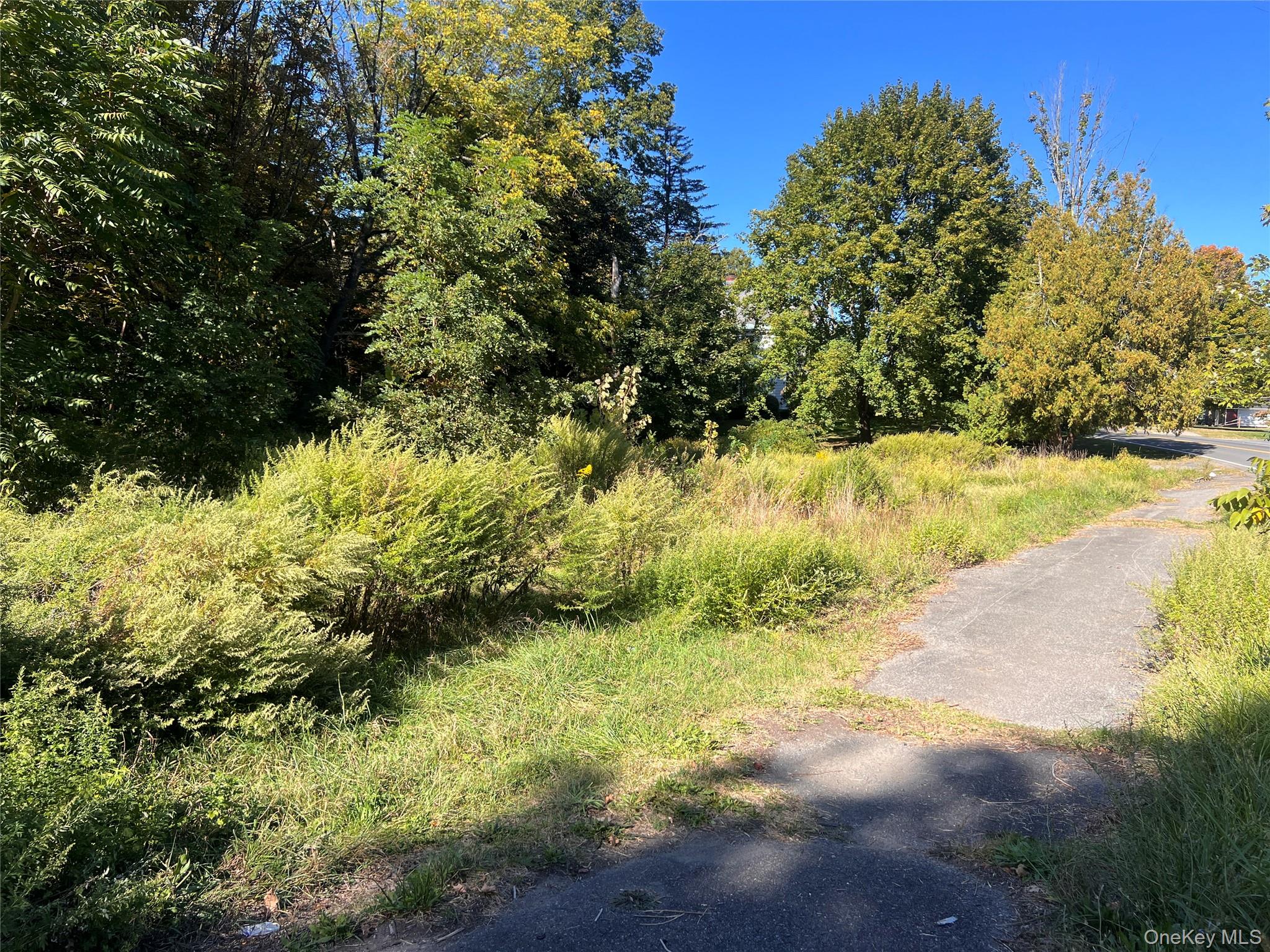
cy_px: 476
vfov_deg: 53.1
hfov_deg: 67.3
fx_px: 954
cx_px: 635
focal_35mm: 26
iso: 50
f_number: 1.5
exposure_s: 1/1751
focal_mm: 5.7
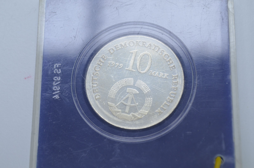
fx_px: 581
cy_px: 84
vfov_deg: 16.5
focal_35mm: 82
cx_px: 127
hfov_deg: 24.7
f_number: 8
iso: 400
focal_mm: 55
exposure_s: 1/60
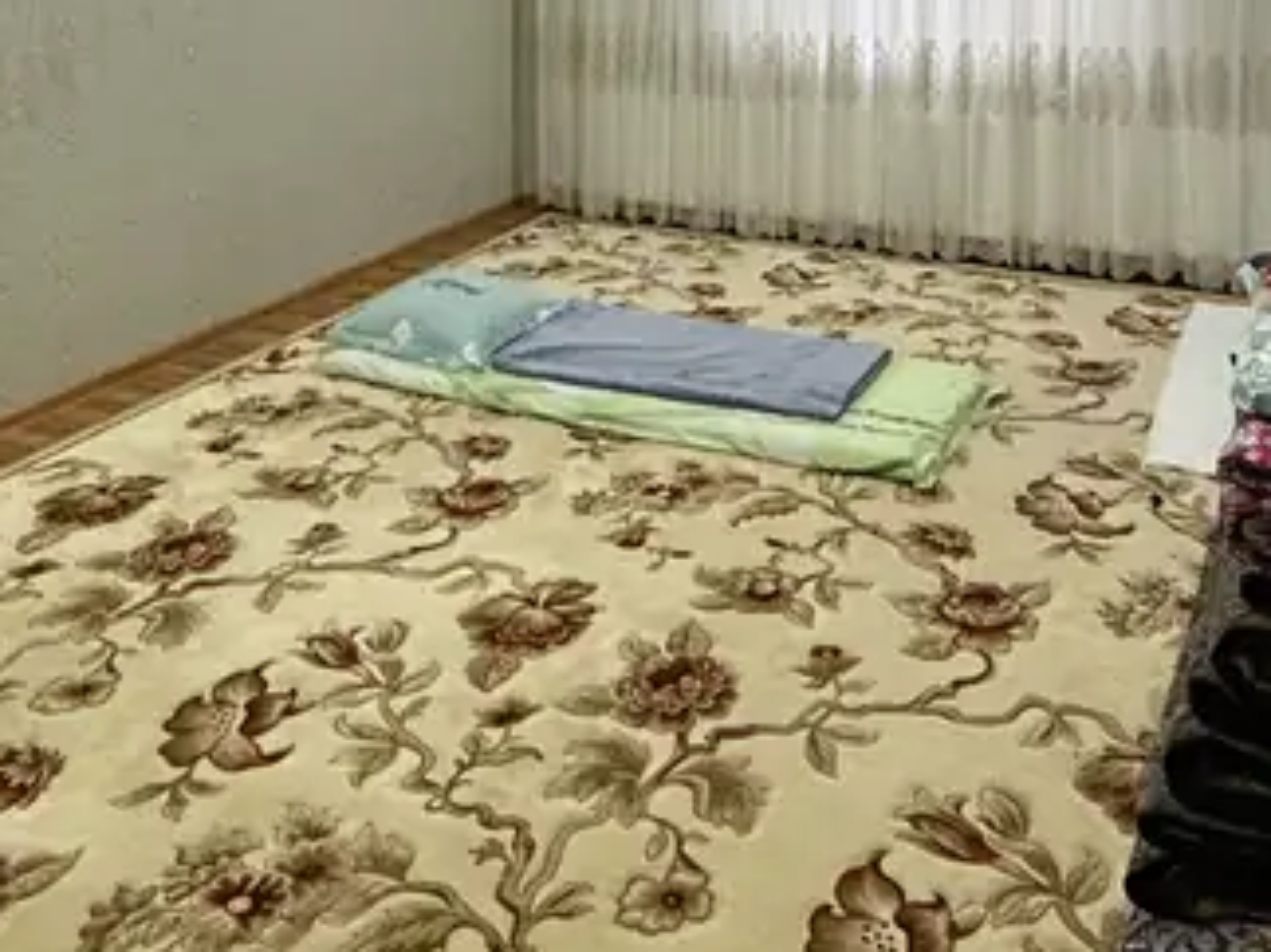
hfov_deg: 47.9
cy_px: -89
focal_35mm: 39
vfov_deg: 32.5
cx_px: 665
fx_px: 1431
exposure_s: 1/50
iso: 400
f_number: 2.2
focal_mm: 2.22
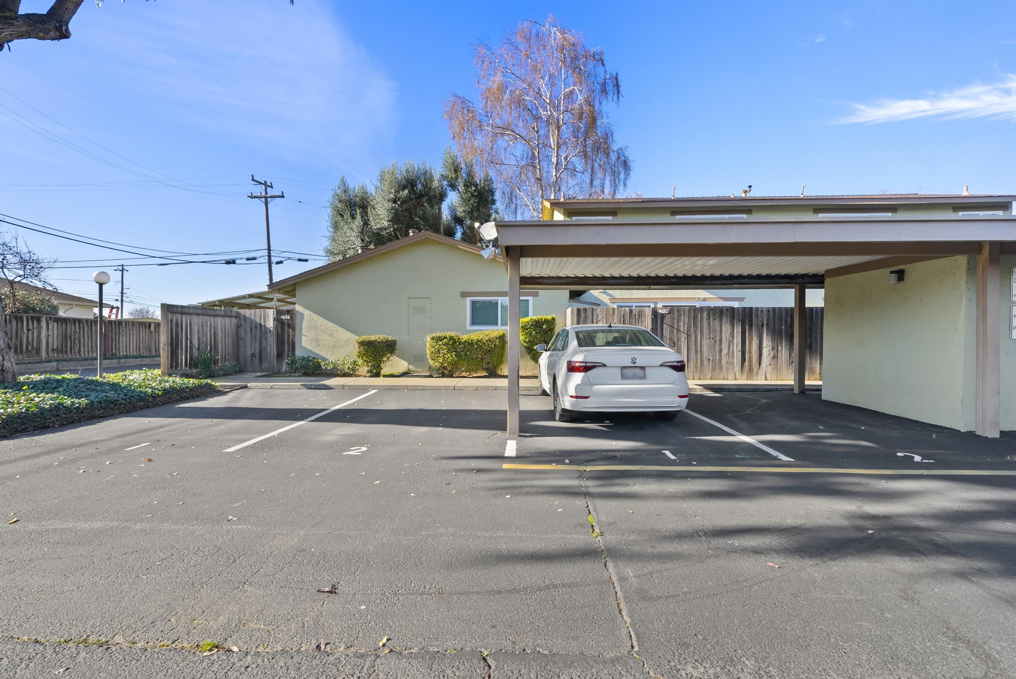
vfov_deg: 77.4
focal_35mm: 15
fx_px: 424
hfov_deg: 100.4
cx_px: 508
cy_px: 340
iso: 400
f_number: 9
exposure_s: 1/80
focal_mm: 15
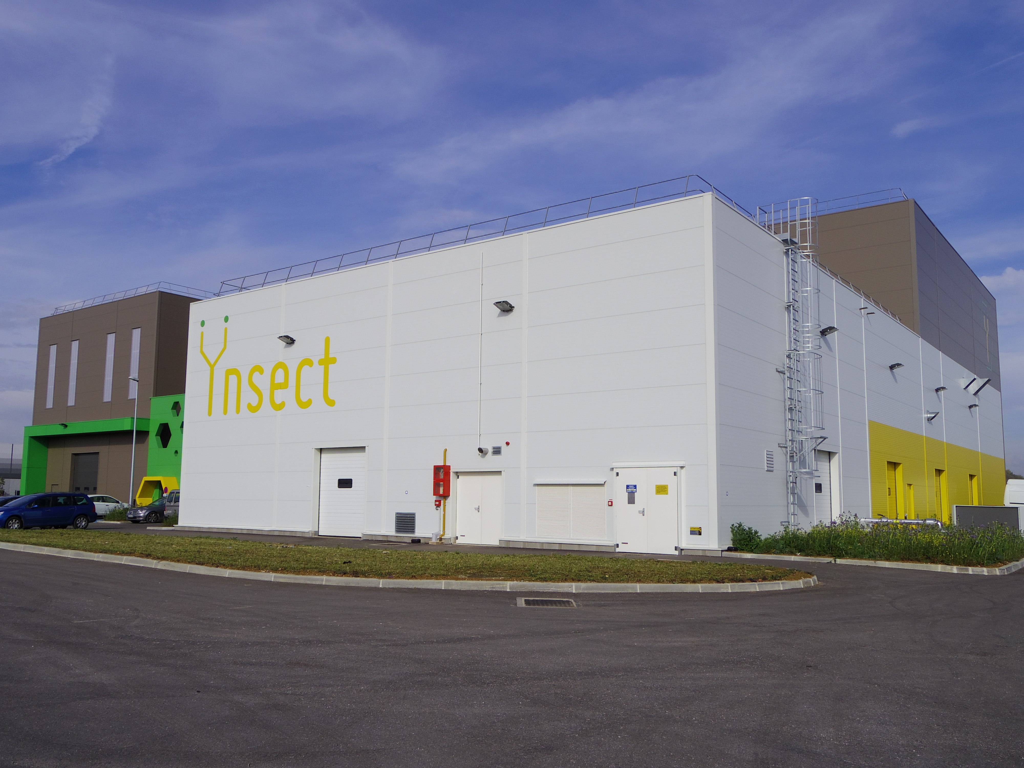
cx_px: 512
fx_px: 858
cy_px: 384
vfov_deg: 48.2
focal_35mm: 29
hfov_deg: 61.7
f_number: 4.5
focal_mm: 6.4
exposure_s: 1/1250
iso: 100
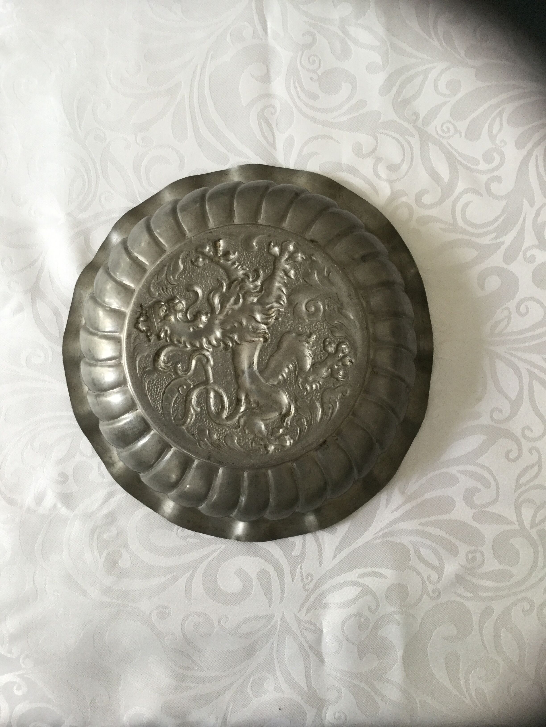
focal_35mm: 31
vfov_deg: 58.4
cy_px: 364
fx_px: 652
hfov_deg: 45.4
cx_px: 273
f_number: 2.4
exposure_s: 1/33
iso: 50
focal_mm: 3.3
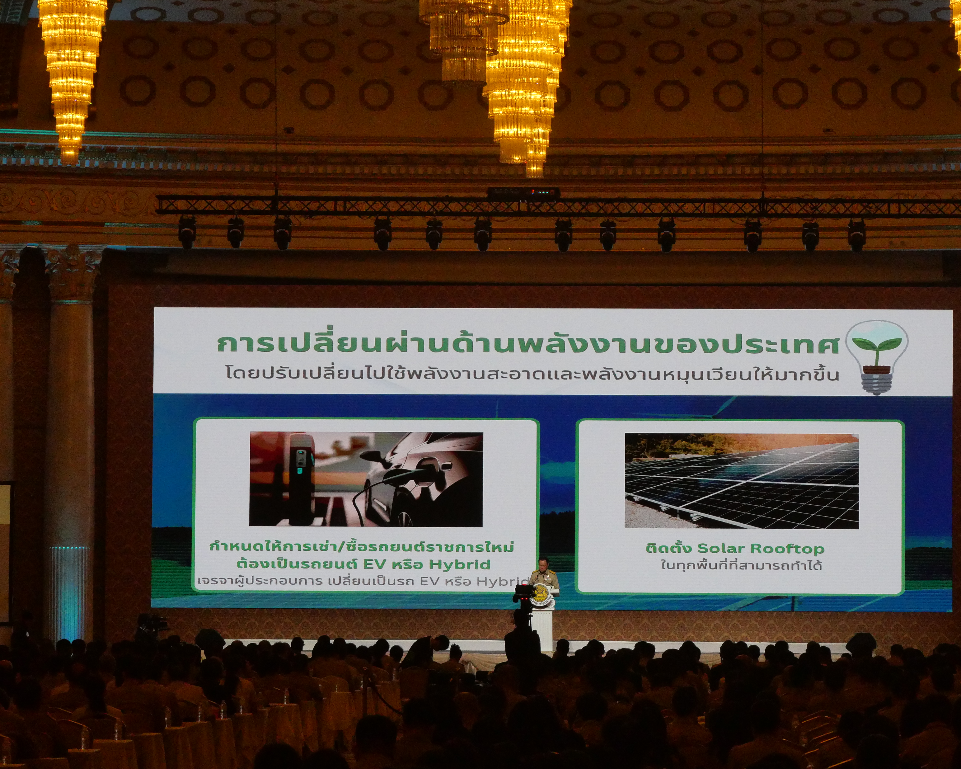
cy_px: 385
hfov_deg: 13.8
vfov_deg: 11.0
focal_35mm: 140
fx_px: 3982
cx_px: 542
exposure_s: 1/800
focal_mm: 60
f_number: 7.1
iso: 4000
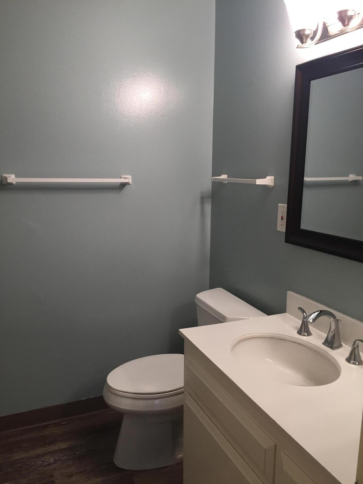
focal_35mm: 29
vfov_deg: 61.7
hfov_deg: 48.2
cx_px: 182
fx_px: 405
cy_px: 242
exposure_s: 1/30
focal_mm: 4.15
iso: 50
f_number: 2.2
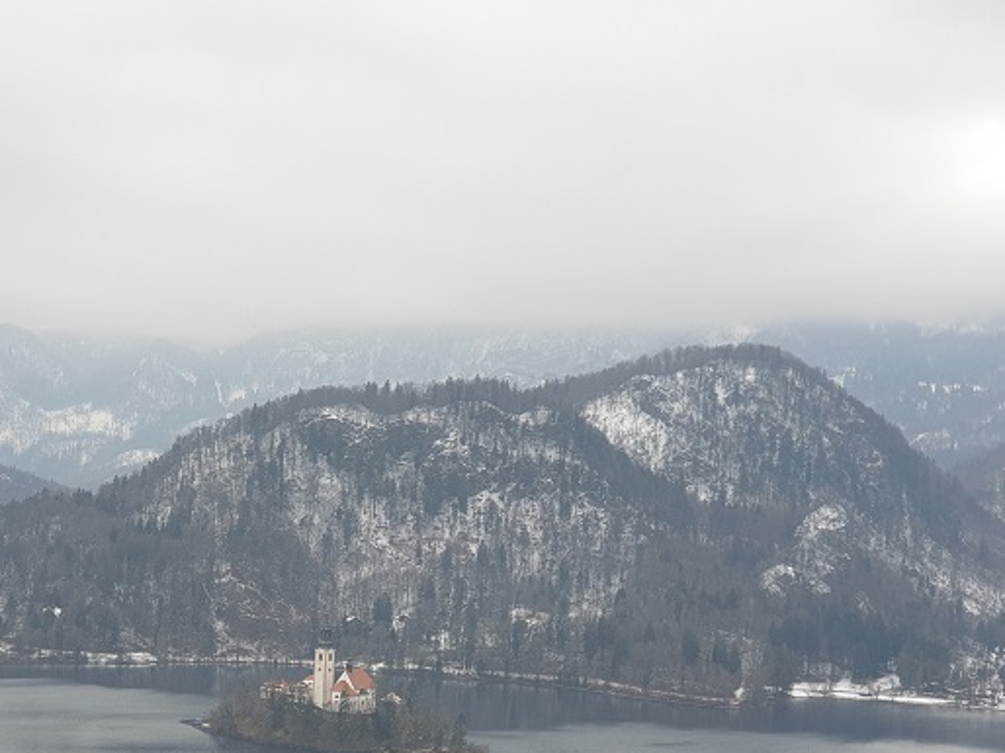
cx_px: 319
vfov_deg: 18.1
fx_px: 2351
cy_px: 579
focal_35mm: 81
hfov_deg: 24.0
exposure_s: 1/341
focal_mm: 6
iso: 100
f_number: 2.4
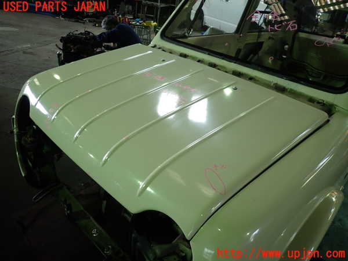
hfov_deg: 69.4
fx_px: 251
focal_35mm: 25
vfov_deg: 54.9
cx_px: 174
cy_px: 130
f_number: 2
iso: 160
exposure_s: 1/60
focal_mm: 4.5
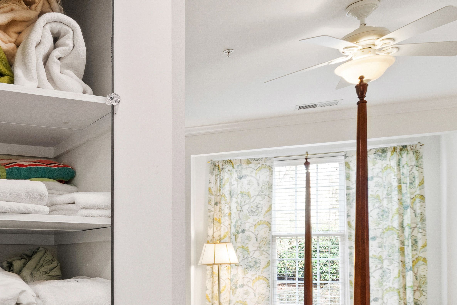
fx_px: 444
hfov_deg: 47.6
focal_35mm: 35
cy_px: 247
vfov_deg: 36.5
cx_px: 28
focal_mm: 10
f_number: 8
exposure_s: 1/3
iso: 100
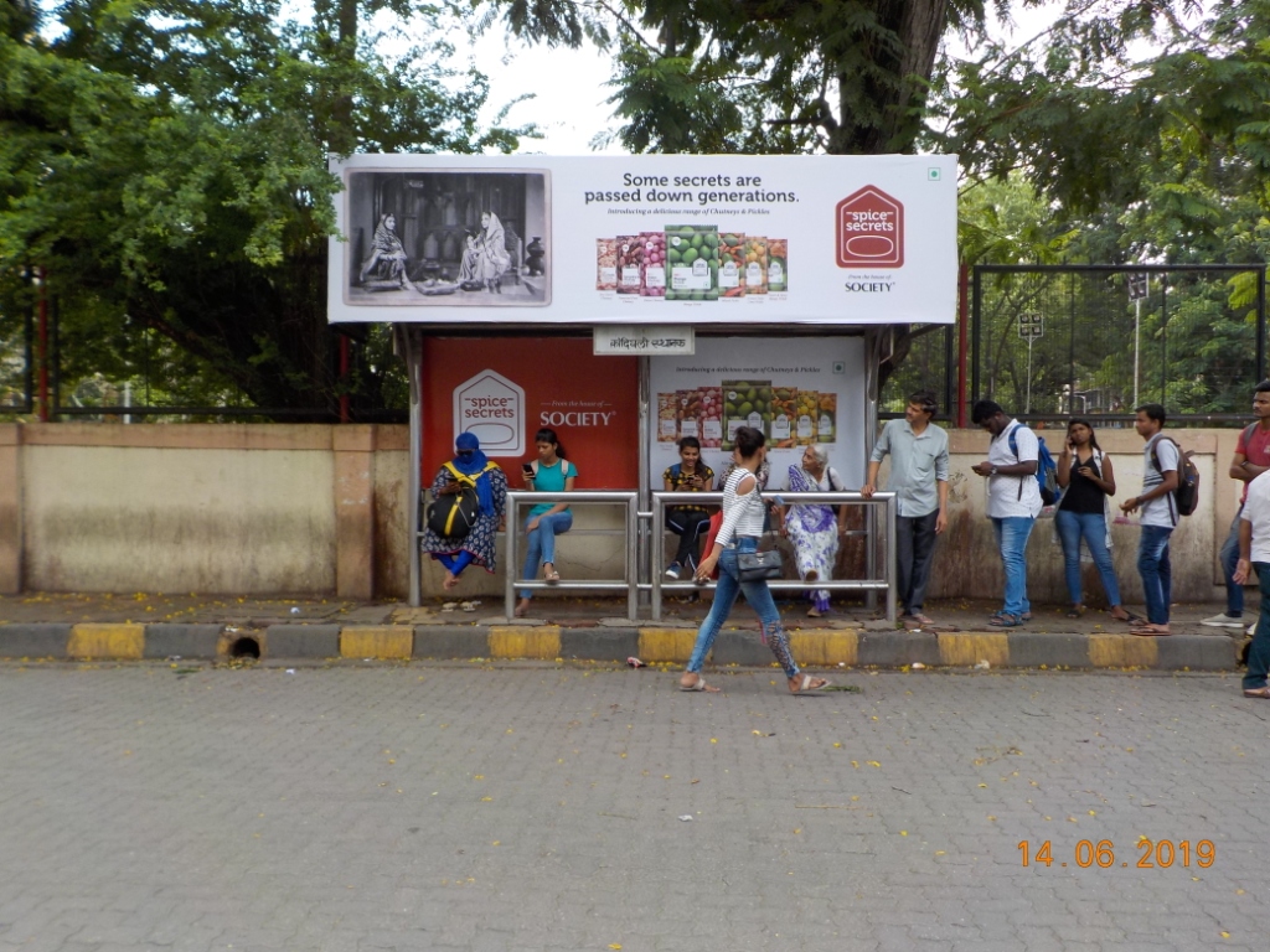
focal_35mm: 30
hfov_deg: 60.0
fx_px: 1101
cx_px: 635
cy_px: 476
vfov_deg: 46.8
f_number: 3.3
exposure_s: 1/320
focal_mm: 4.1
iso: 125
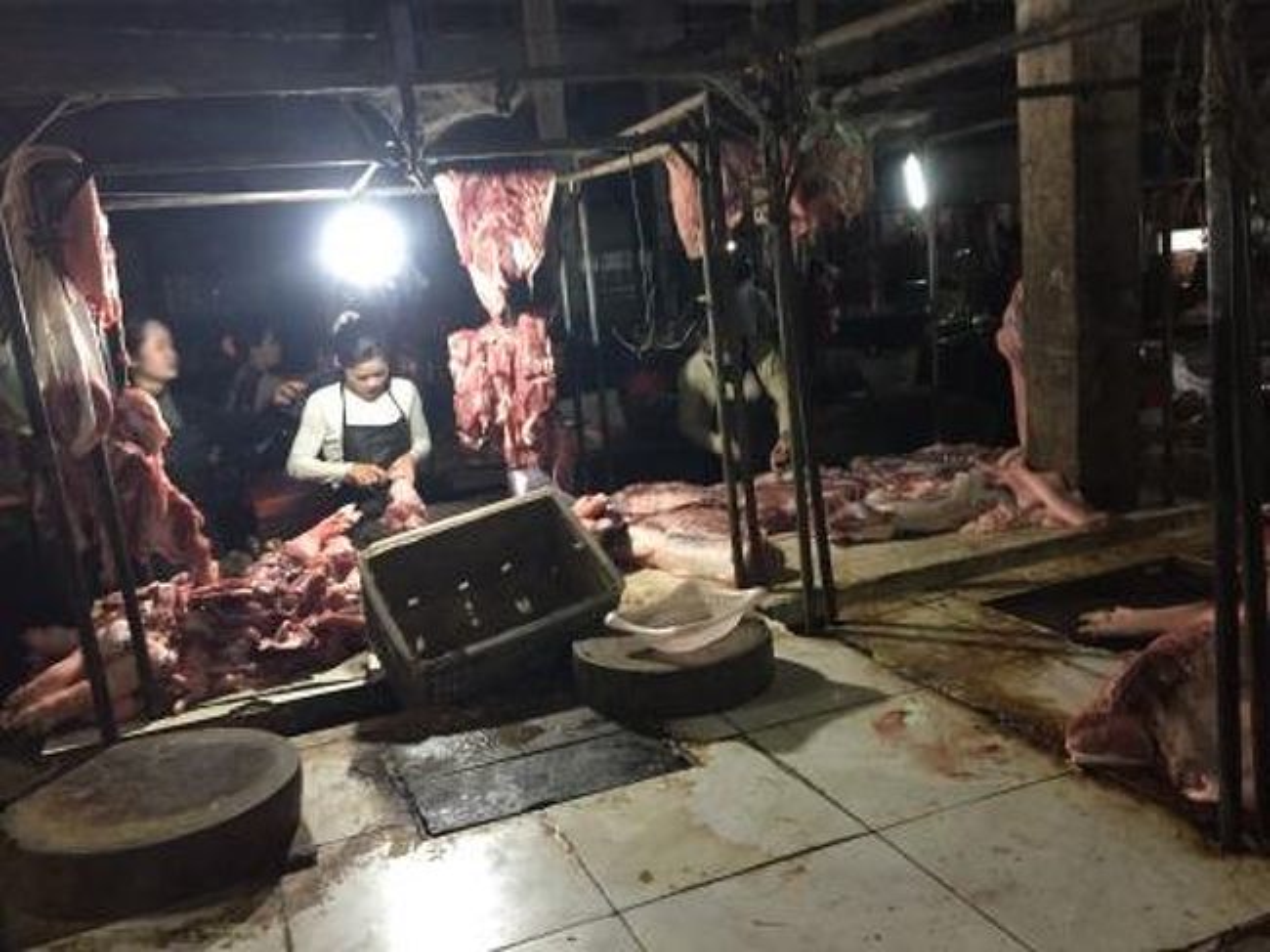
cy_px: 476
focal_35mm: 29
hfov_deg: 61.7
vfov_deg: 48.2
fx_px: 1064
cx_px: 635
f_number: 2.2
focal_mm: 4.15
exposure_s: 1/17
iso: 250
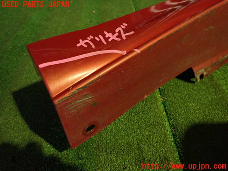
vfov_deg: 54.9
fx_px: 165
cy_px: 86
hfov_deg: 69.4
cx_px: 114
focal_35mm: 25
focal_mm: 4.5
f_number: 2
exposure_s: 1/30
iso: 640
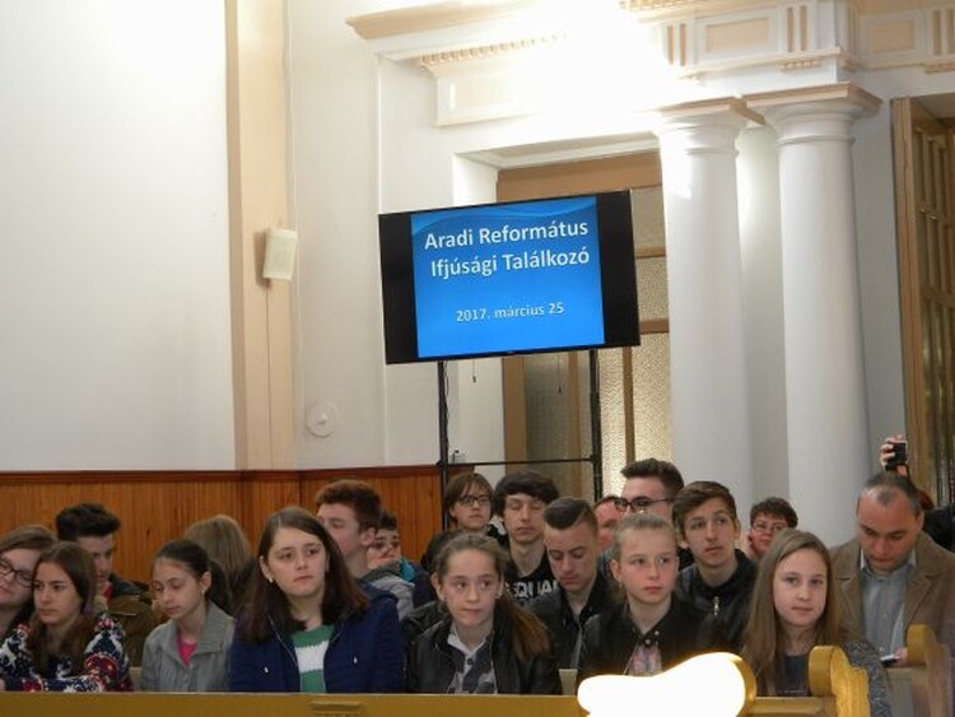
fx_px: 1849
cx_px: 478
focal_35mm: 67
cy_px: 358
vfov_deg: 21.9
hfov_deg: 29.0
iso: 298
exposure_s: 1/54.5
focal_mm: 12.2
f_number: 4.3
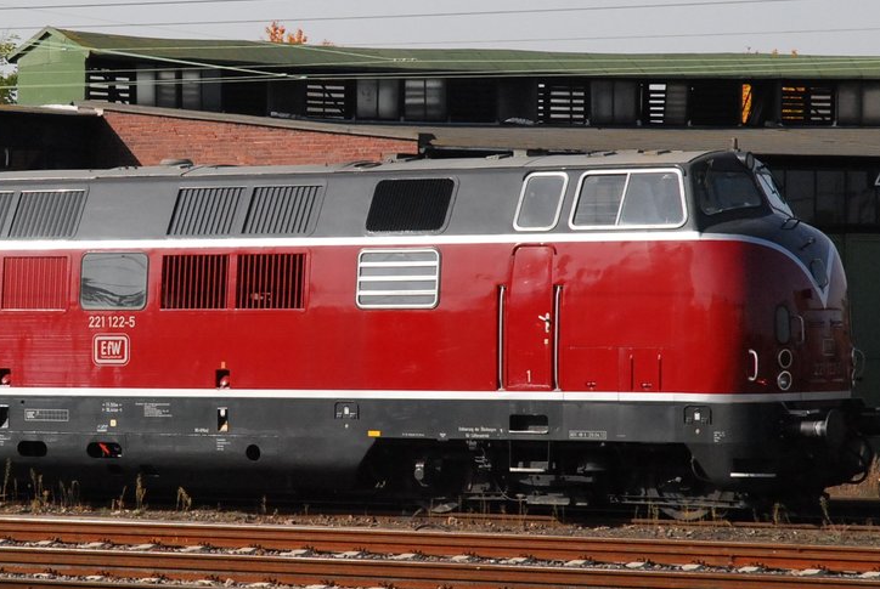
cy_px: 293
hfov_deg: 11.8
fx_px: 4259
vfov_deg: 7.9
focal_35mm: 174
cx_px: 227
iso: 1250
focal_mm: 70
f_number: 10
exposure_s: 1/1250
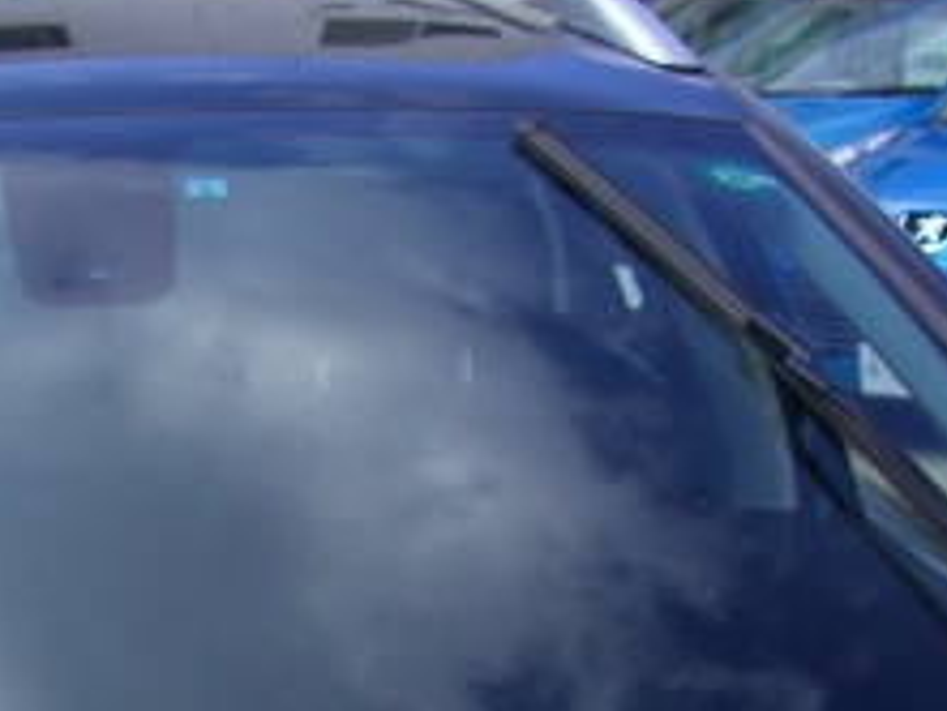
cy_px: 690
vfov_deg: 13.3
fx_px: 3011
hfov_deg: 17.5
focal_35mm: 110
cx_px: 56
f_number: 2.8
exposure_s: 1/400
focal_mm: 7.9
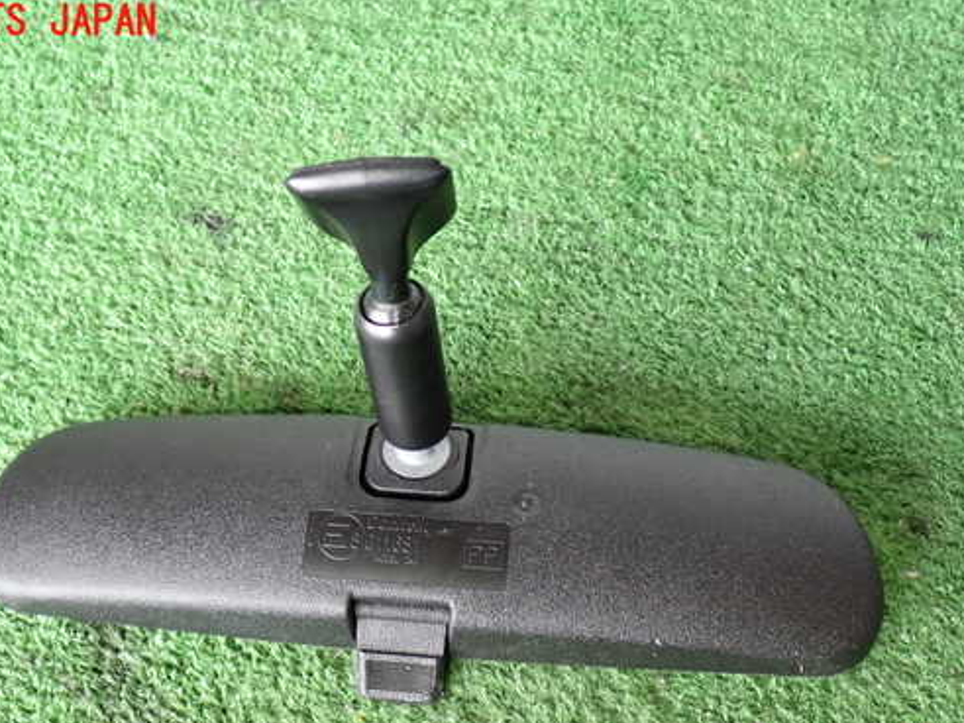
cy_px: 440
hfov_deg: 42.8
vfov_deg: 32.7
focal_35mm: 44
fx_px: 1225
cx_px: 389
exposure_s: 1/40
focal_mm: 6.37
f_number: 2.5
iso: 250
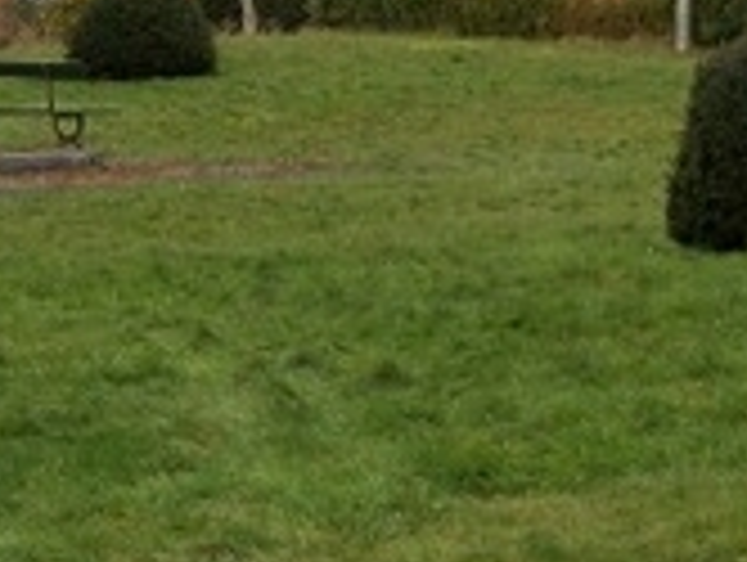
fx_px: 4841
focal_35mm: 224
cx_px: 446
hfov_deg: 8.8
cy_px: -333
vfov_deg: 6.5
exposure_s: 1/160
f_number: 4.1
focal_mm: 11
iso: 80
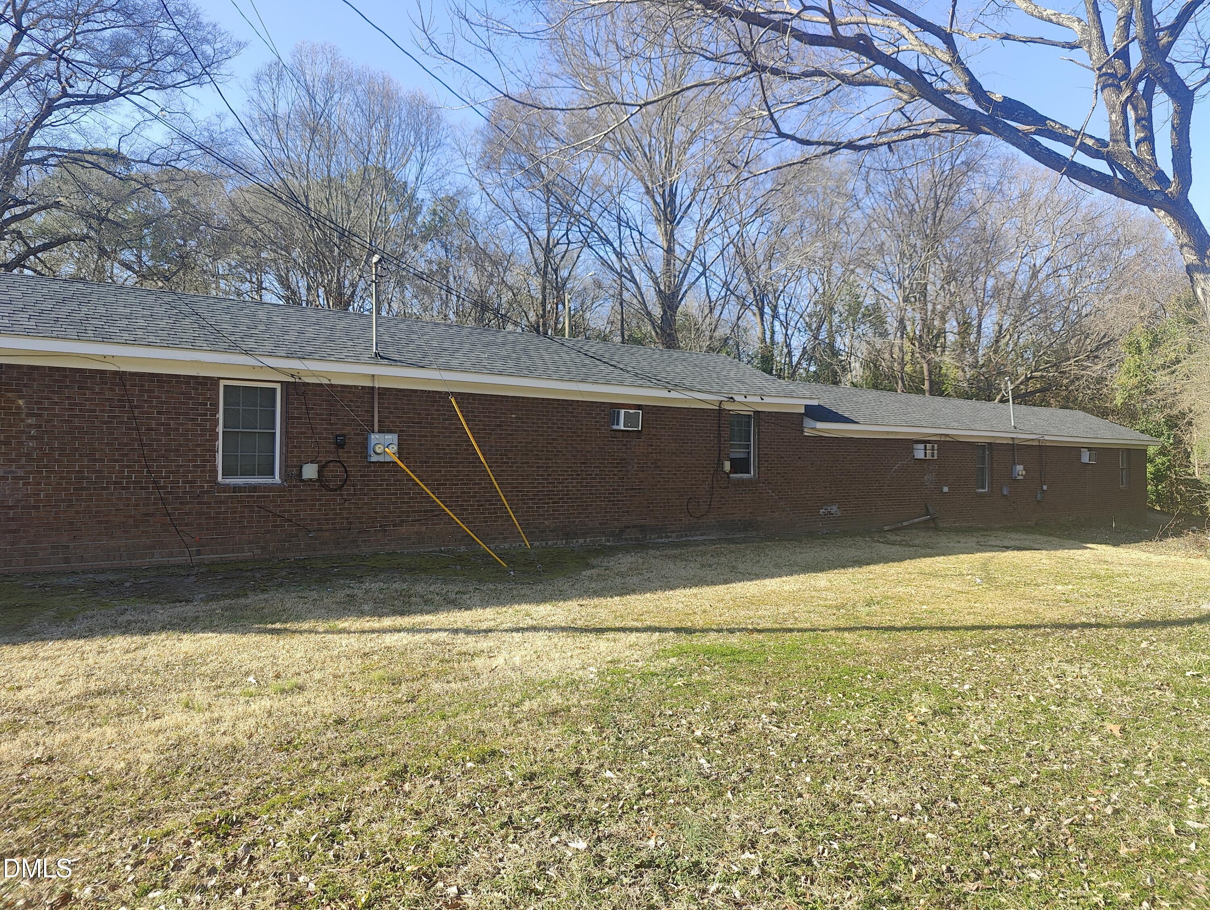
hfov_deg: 73.9
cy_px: 455
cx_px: 605
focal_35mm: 23
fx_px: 805
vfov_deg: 59.0
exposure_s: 1/691
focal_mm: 6.06
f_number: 1.8
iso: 50
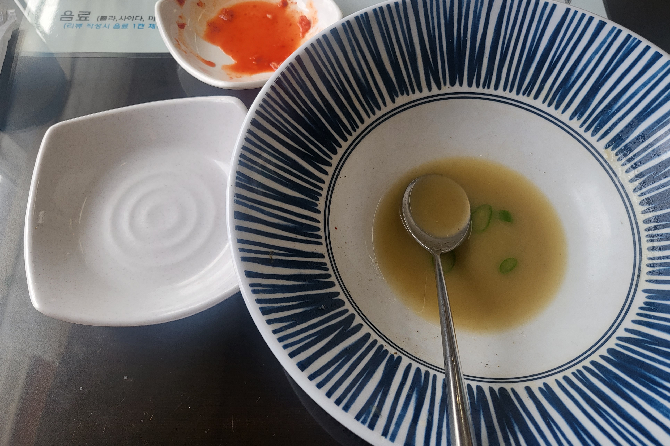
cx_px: 344
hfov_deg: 65.5
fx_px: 521
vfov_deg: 46.3
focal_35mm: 28
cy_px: 196
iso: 50
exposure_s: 1/161
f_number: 1.8
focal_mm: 4.25
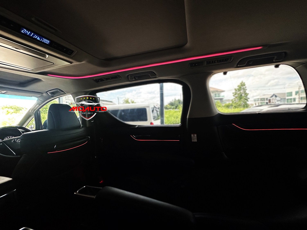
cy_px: 115
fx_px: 124
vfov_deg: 85.7
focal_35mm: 14
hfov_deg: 102.1
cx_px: 154
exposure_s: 1/60
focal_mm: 2.22
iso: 500
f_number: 2.2
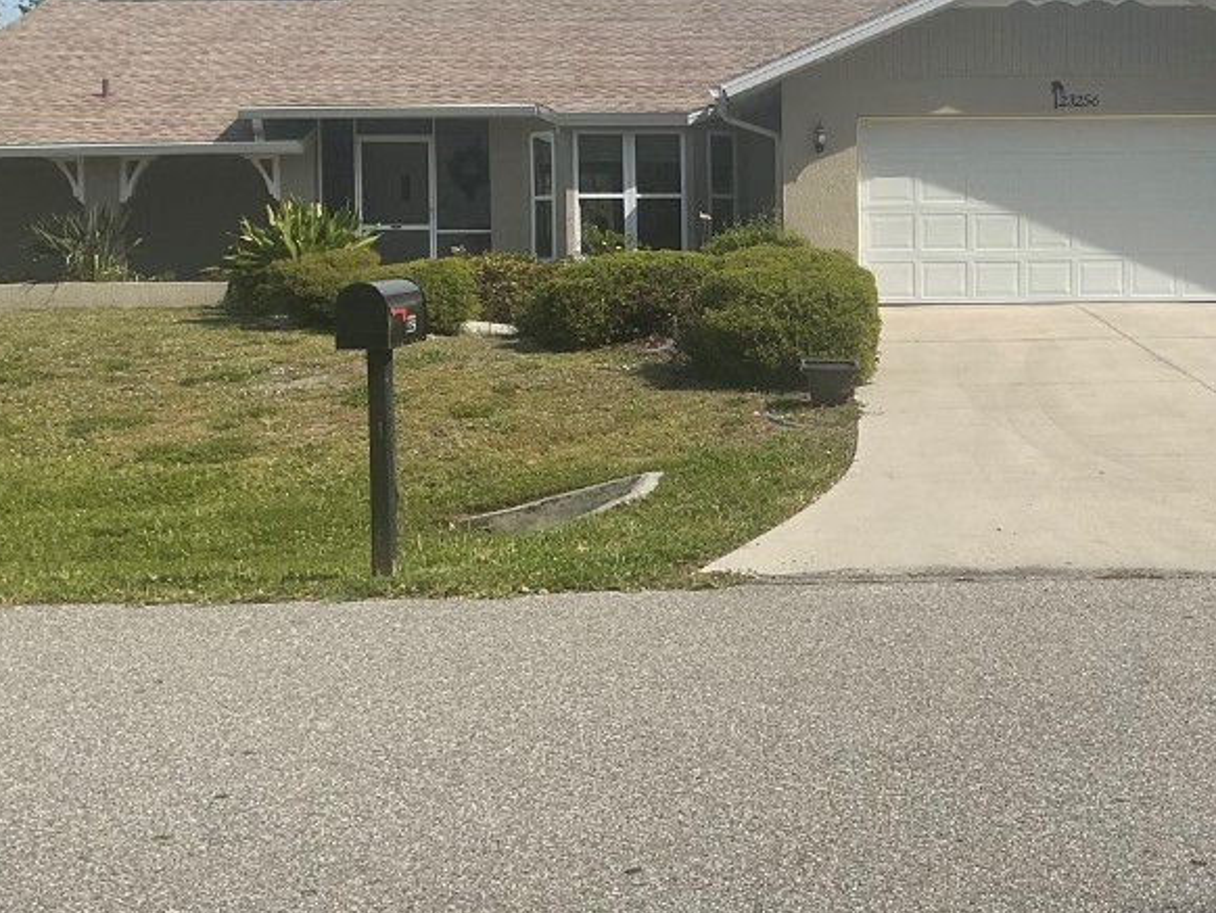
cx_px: 888
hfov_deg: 36.7
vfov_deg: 28.4
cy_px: 313
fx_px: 1792
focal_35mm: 51
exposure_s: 1/3125
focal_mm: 3
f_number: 1.8
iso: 16
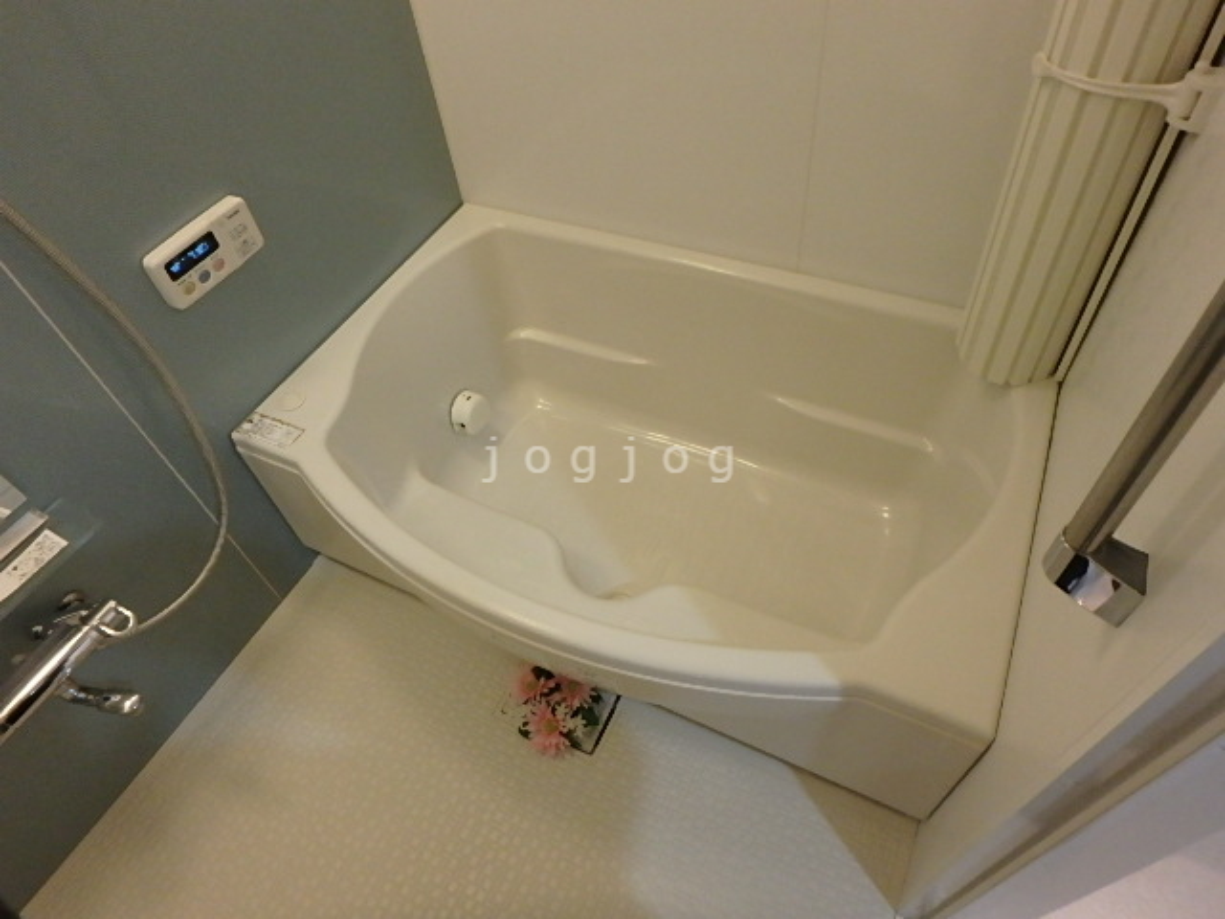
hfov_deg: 79.0
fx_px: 743
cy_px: 460
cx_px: 612
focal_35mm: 21
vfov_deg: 63.4
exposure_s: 1/30
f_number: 3.5
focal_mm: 3.7
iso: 640
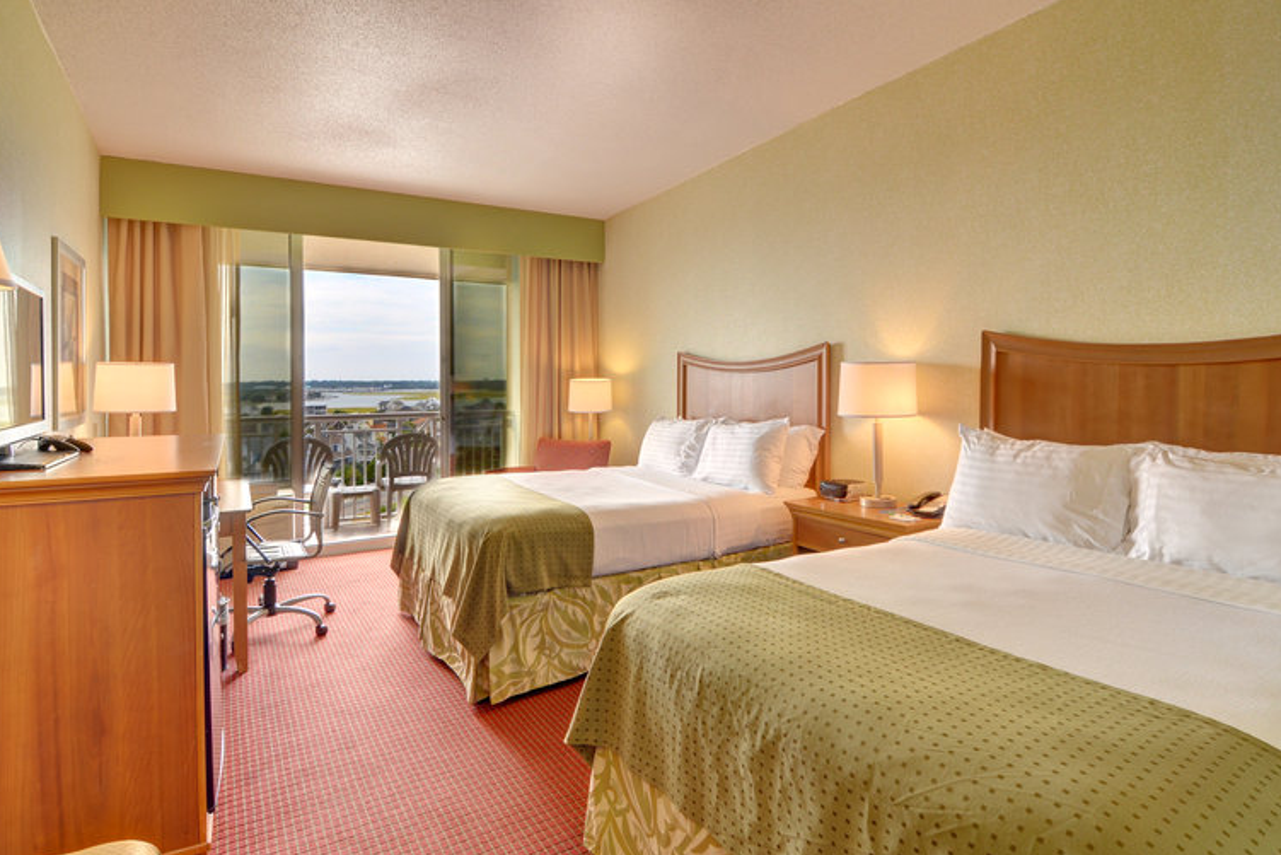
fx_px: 624
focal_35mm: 18
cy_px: 425
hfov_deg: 91.5
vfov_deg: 68.8
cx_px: 643
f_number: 9
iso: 400
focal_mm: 11
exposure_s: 1/8
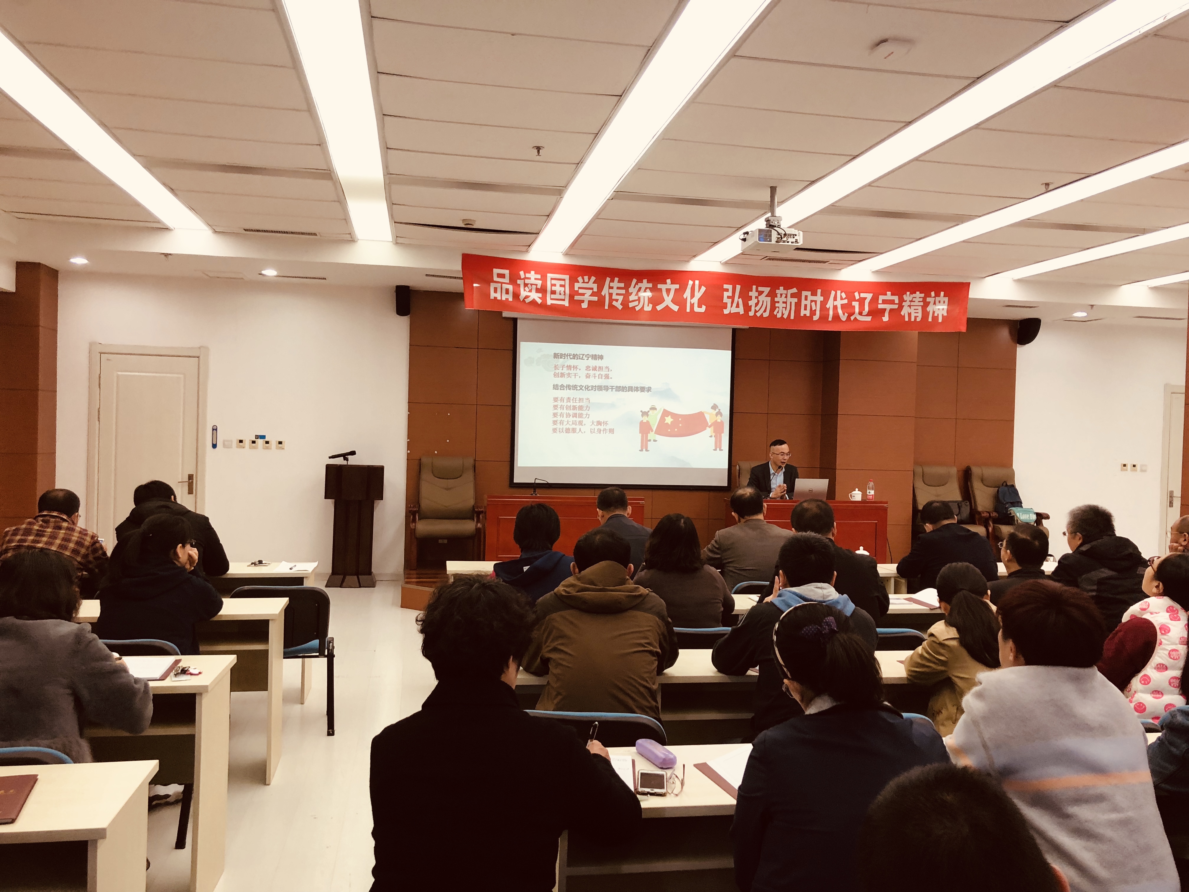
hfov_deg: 63.4
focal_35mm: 28
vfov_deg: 49.7
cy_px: 446
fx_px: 962
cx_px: 594
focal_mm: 4
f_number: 1.8
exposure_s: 1/17
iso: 50
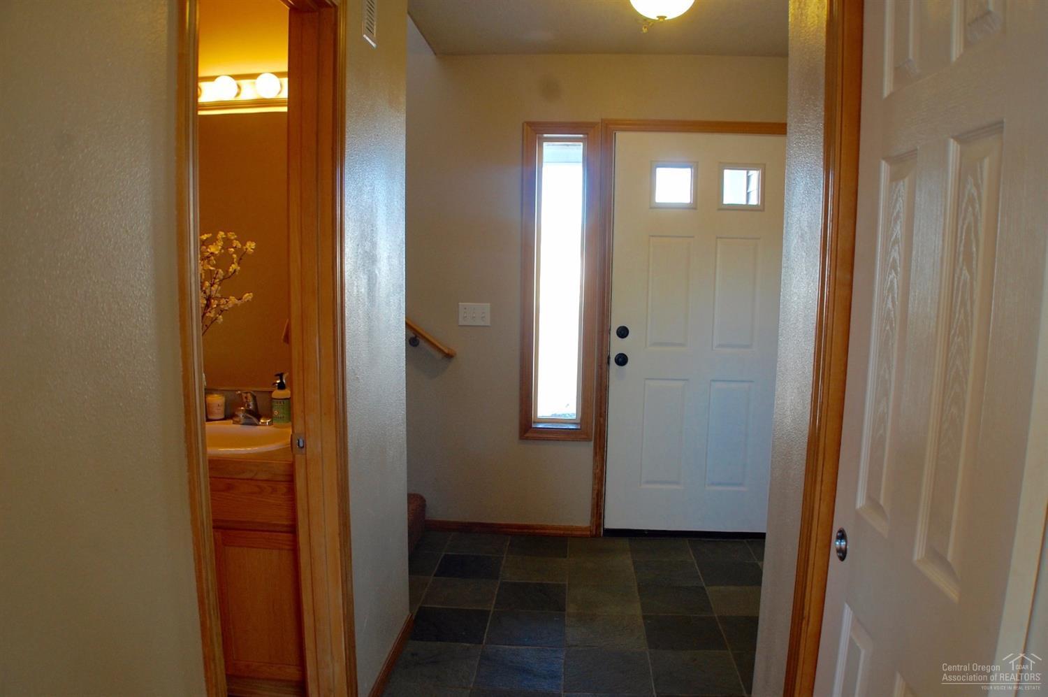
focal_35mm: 33
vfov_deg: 39.9
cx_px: 524
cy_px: 348
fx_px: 960
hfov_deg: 57.3
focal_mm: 22
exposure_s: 1/80
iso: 400
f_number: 4.5
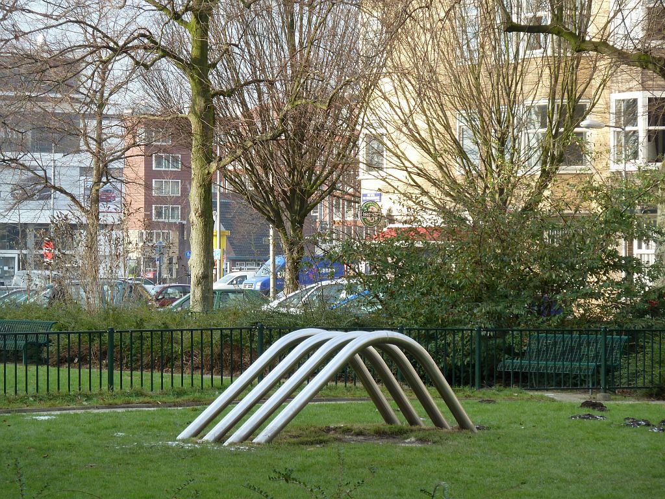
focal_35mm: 158
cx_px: 332
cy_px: 250
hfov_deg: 12.5
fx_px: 3035
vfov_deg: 9.4
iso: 80
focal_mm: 25.9
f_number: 4.5
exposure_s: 1/80
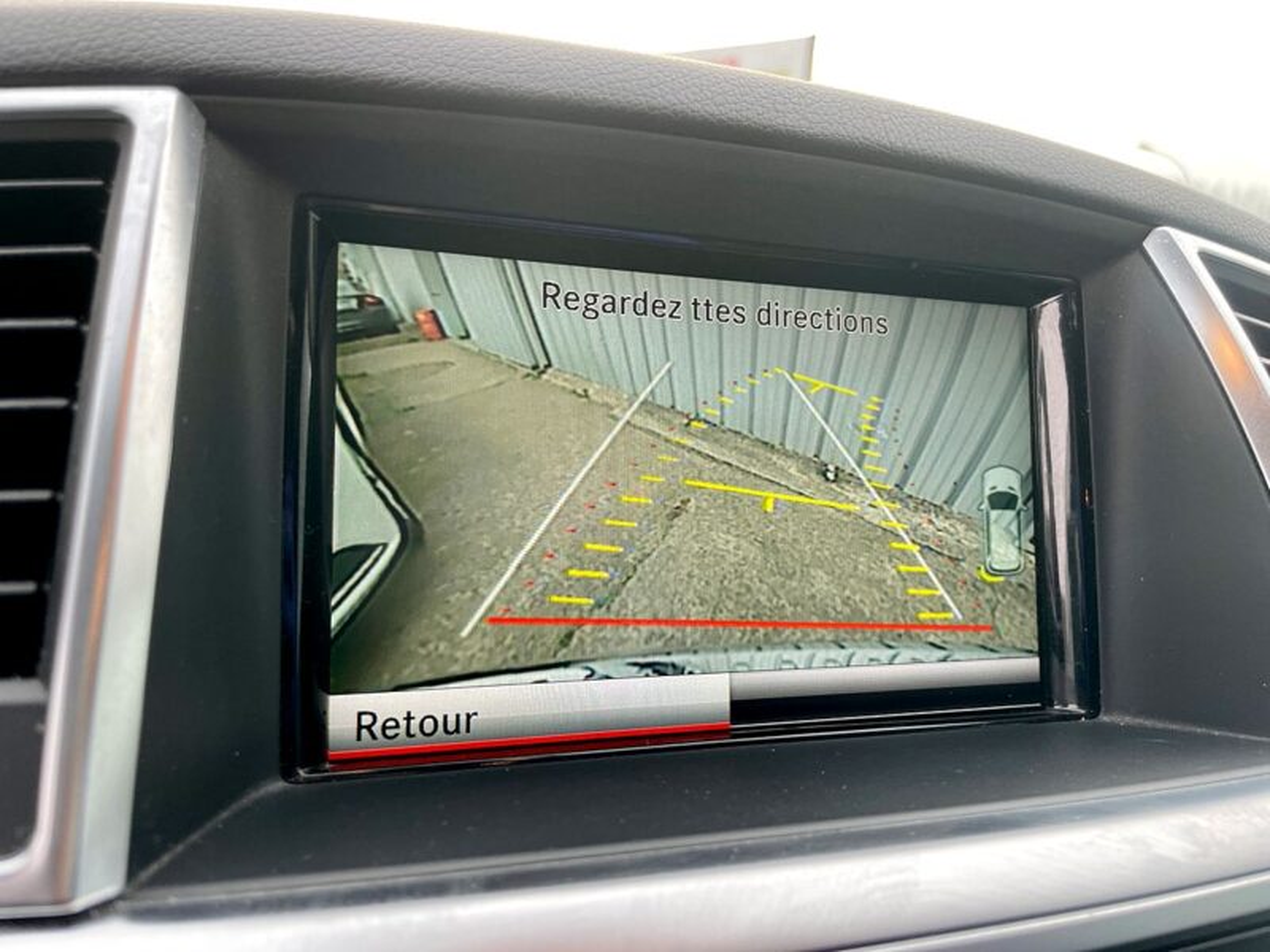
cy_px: 476
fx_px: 954
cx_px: 635
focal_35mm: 26
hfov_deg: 67.3
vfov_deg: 53.1
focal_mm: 4.2
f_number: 1.6
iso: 80
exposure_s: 1/121
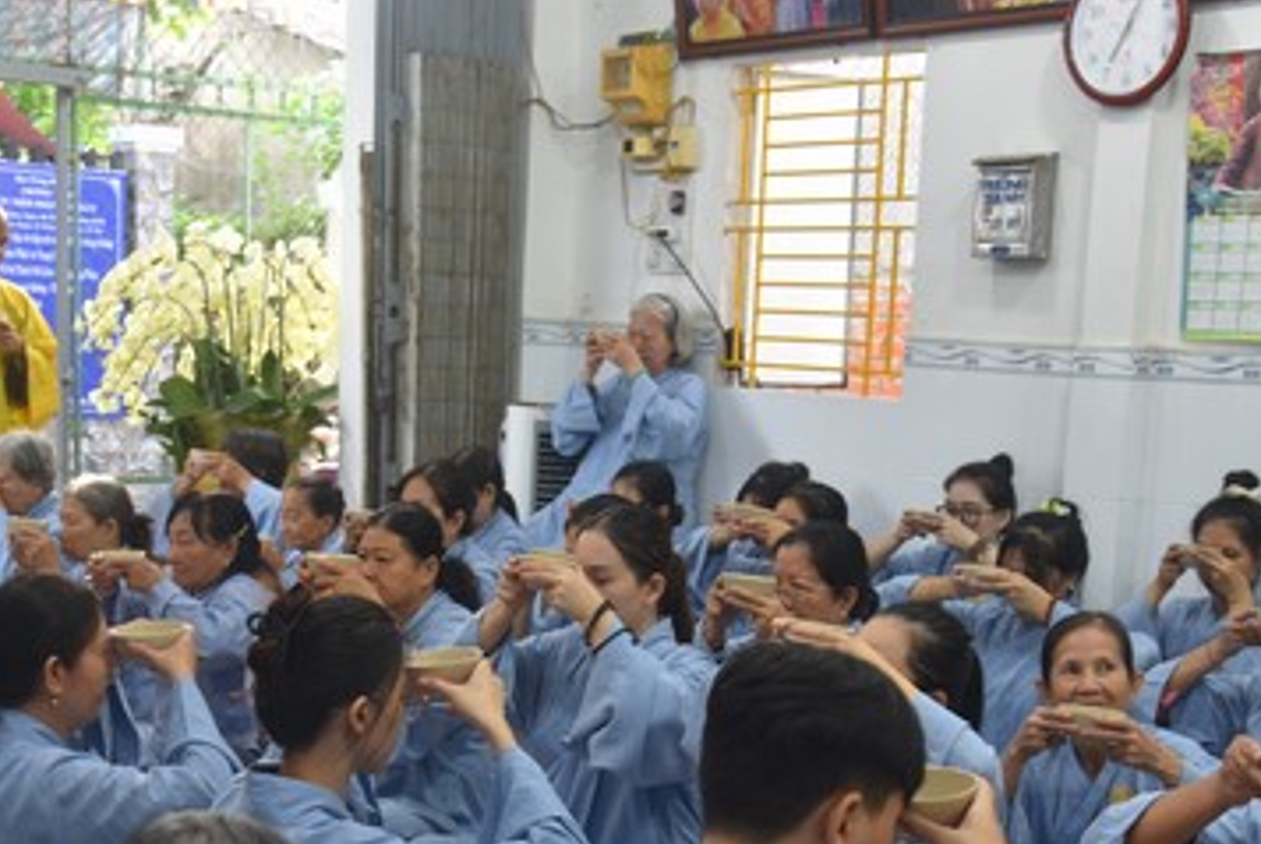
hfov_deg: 33.9
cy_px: 657
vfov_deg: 22.8
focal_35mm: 59
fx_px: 2069
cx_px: 586
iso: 560
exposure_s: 1/60
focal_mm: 34
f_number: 4
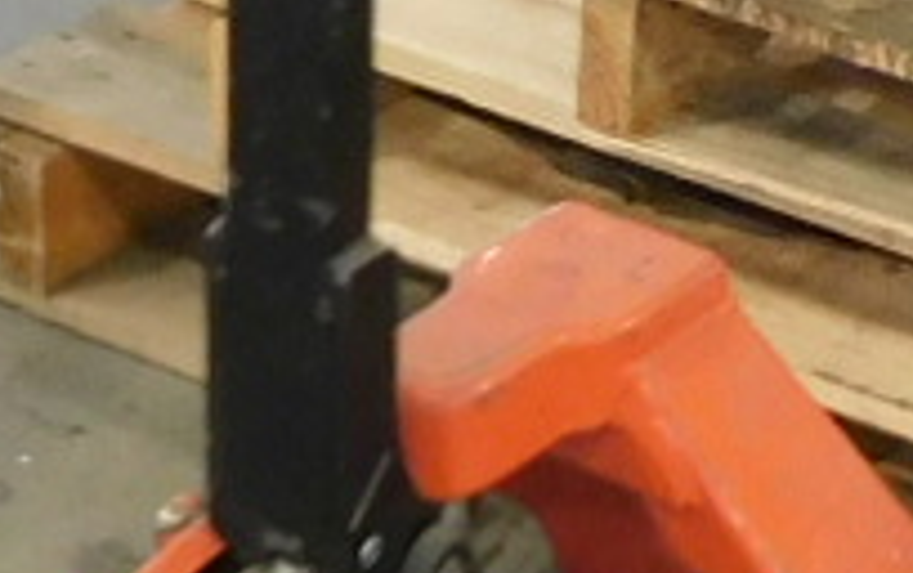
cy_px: -4
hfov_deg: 10.9
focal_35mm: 191
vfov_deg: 6.9
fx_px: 4758
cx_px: 917
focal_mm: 4
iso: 400
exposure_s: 1/13
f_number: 3
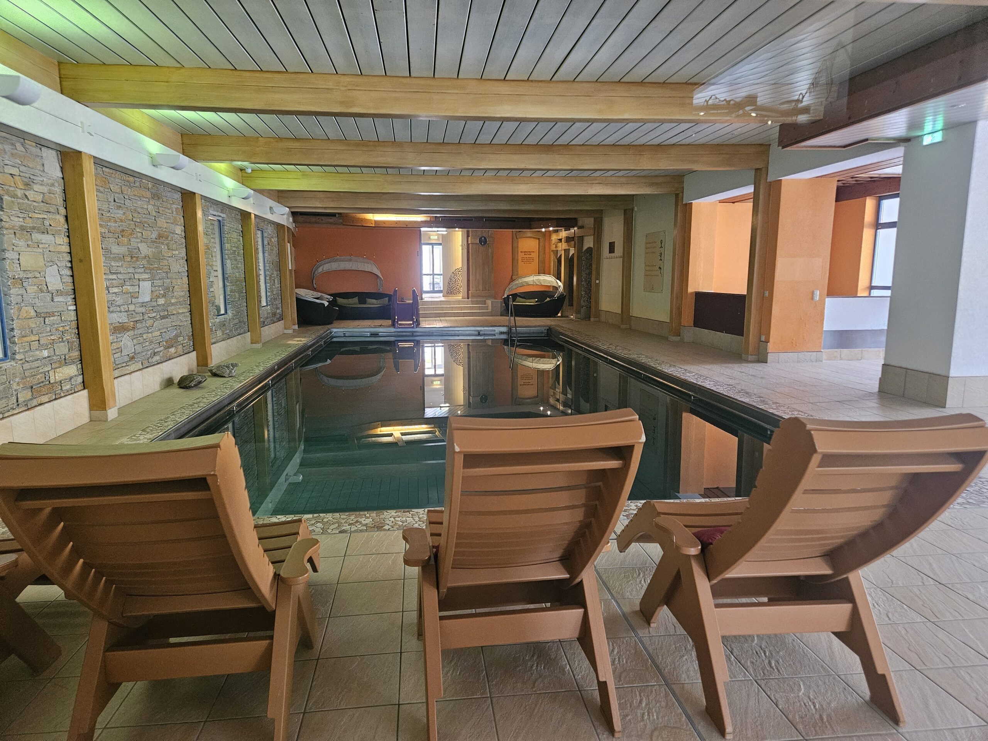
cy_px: 370
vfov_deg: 58.9
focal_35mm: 23
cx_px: 494
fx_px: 656
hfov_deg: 73.9
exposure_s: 1/50
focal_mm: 5.4
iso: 800
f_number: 1.8
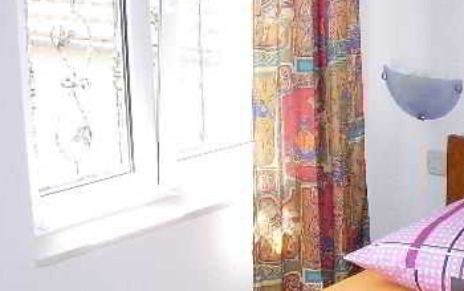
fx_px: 1164
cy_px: 286
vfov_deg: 14.0
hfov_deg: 21.7
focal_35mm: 92
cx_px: 473
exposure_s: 1/95.8
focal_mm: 7.8
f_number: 2.8
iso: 79
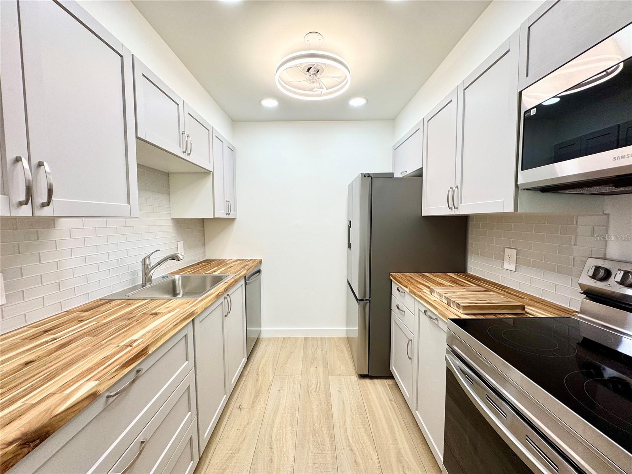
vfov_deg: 85.7
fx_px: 256
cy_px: 237
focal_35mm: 14
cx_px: 316
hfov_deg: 102.1
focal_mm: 2.22
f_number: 2.2
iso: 100
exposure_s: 1/120
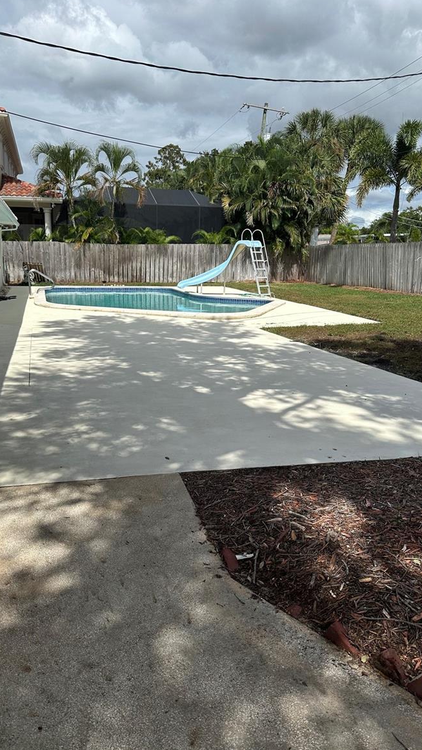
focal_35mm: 27
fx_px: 537
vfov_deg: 69.9
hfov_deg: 42.8
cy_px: 370
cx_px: 185
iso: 80
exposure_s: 1/8197
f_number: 1.78
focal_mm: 6.86
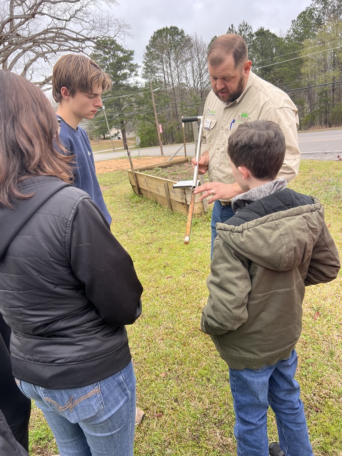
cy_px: 228
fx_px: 343
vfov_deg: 67.3
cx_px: 171
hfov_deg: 53.1
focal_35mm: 26
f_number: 1.5
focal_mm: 5.7
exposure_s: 1/302
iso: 50
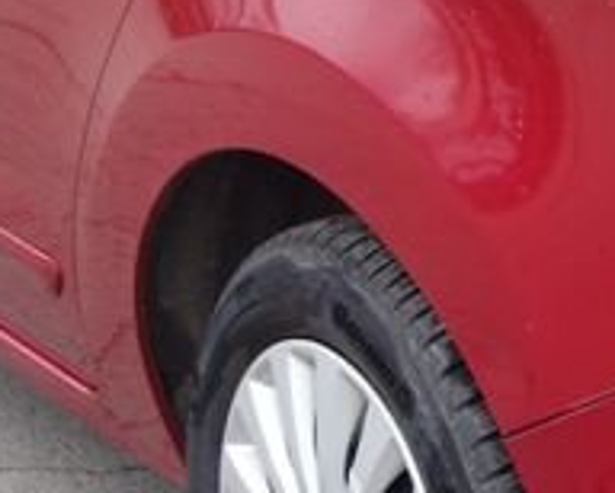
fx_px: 2551
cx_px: 855
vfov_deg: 10.9
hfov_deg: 13.2
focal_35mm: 140
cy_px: -2
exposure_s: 1/100
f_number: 1.8
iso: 125
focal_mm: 10.4
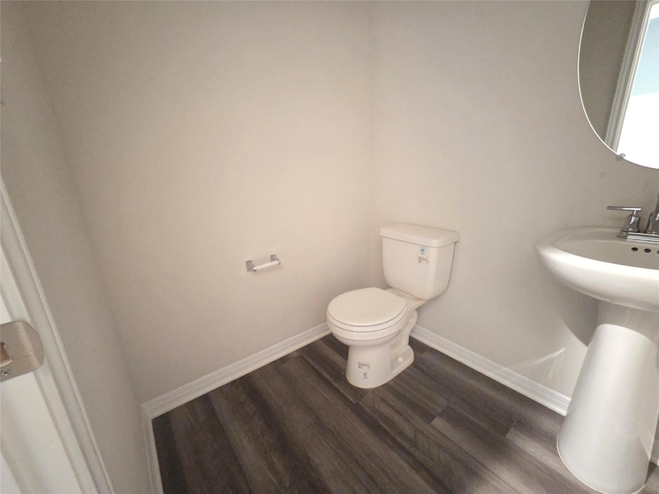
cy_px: 247
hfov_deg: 106.2
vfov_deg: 89.9
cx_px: 330
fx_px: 247
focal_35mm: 13
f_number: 2.2
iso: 3200
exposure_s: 1/24
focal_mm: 2.2
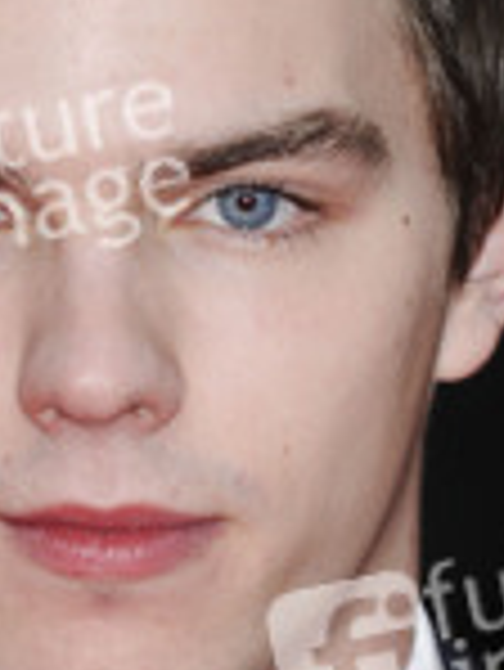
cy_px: 414
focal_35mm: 716
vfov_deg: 2.8
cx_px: 92
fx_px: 13885
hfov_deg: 2.1
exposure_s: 1/160
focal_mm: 185
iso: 200
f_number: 5
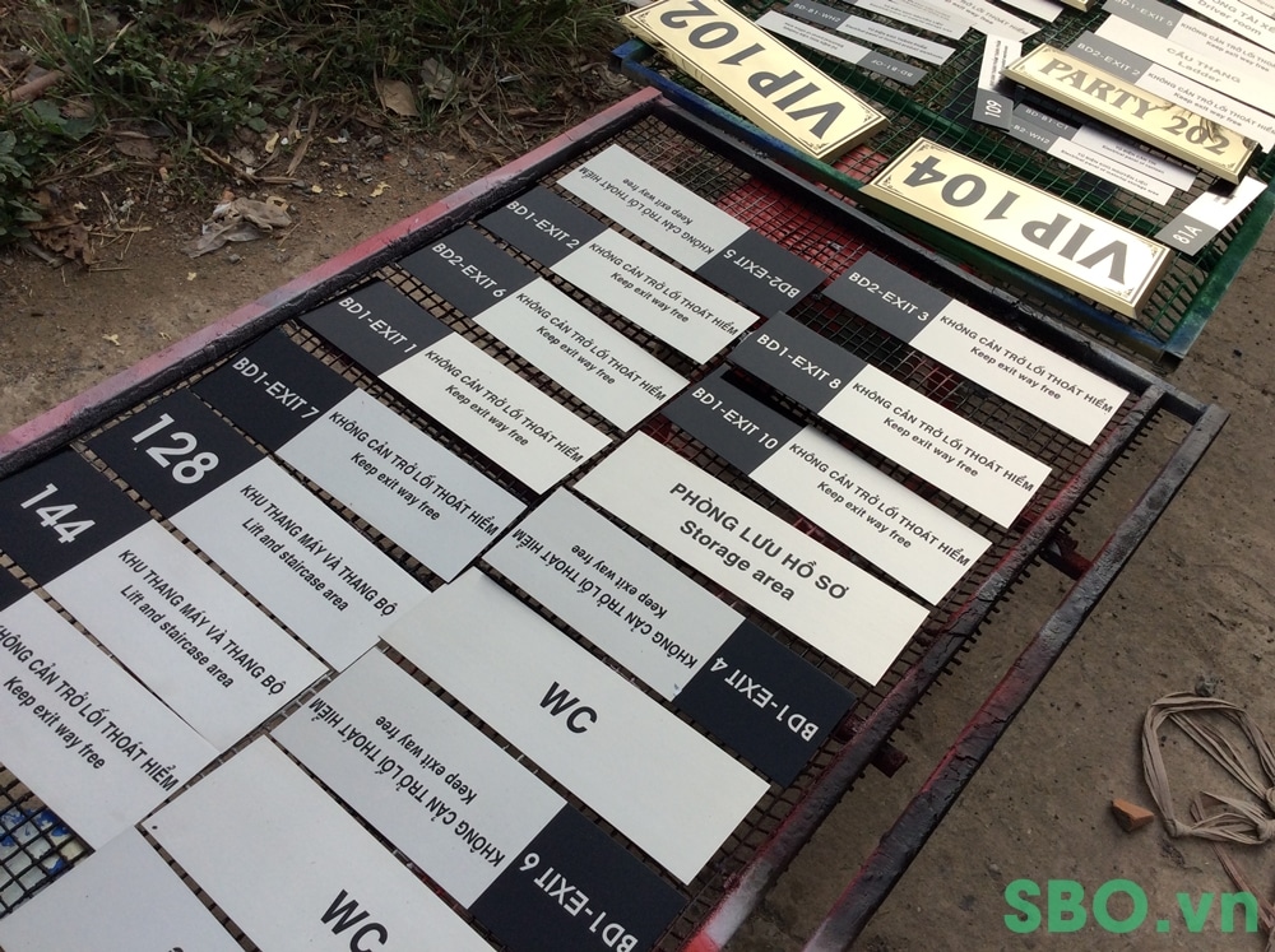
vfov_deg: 44.1
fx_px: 1177
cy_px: 476
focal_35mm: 32
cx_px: 638
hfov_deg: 56.9
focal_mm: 3.3
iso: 32
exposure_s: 1/615
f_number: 2.4
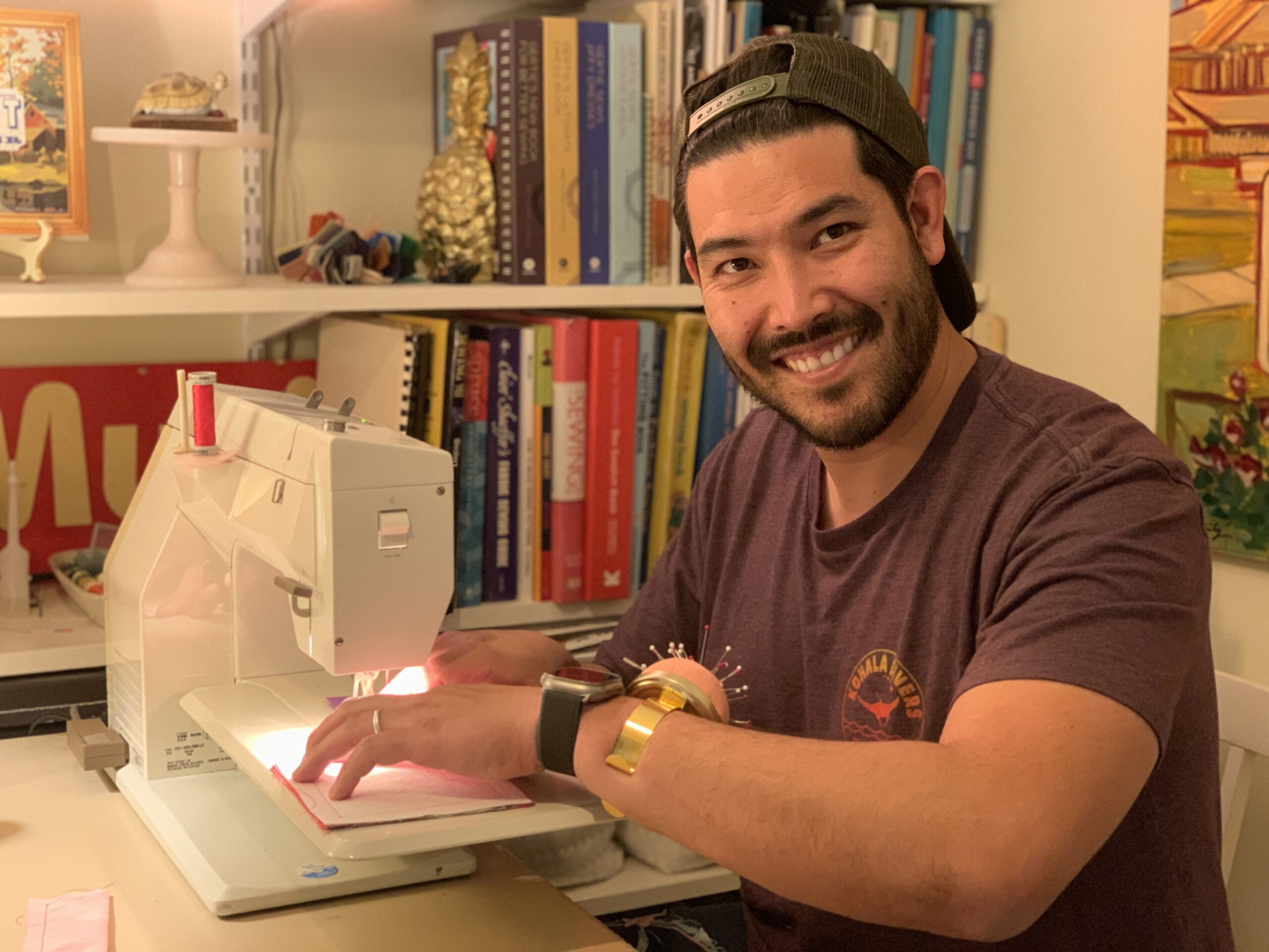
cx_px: 634
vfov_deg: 28.0
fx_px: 1906
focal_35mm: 52
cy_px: 476
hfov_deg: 36.8
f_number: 2.4
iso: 640
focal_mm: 6
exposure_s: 1/30
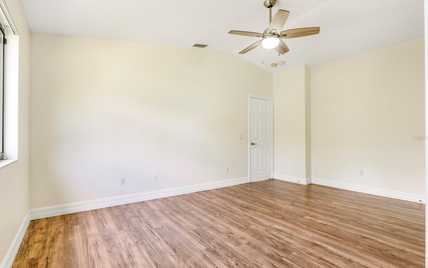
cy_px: 138
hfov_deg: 92.6
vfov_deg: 66.4
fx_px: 205
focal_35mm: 18
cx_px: 214
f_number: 9
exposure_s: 1/50
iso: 100
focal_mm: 11
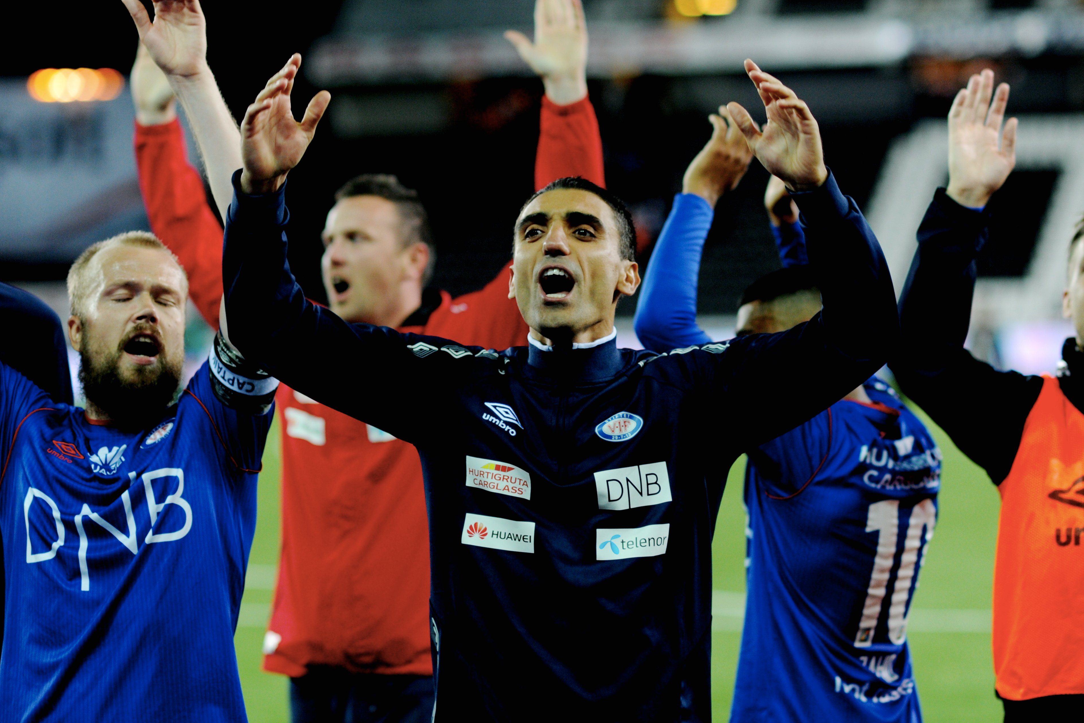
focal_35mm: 151
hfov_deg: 13.6
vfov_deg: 9.1
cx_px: 540
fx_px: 4546
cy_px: 353
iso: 1250
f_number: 2.8
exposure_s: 1/800
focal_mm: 135
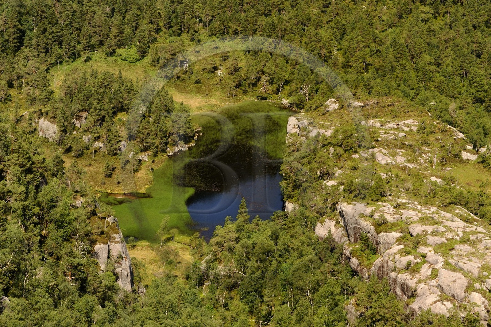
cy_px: 164
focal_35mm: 70
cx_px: 246
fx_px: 954
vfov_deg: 19.4
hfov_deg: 28.8
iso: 200
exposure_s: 1/160
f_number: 14
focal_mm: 70
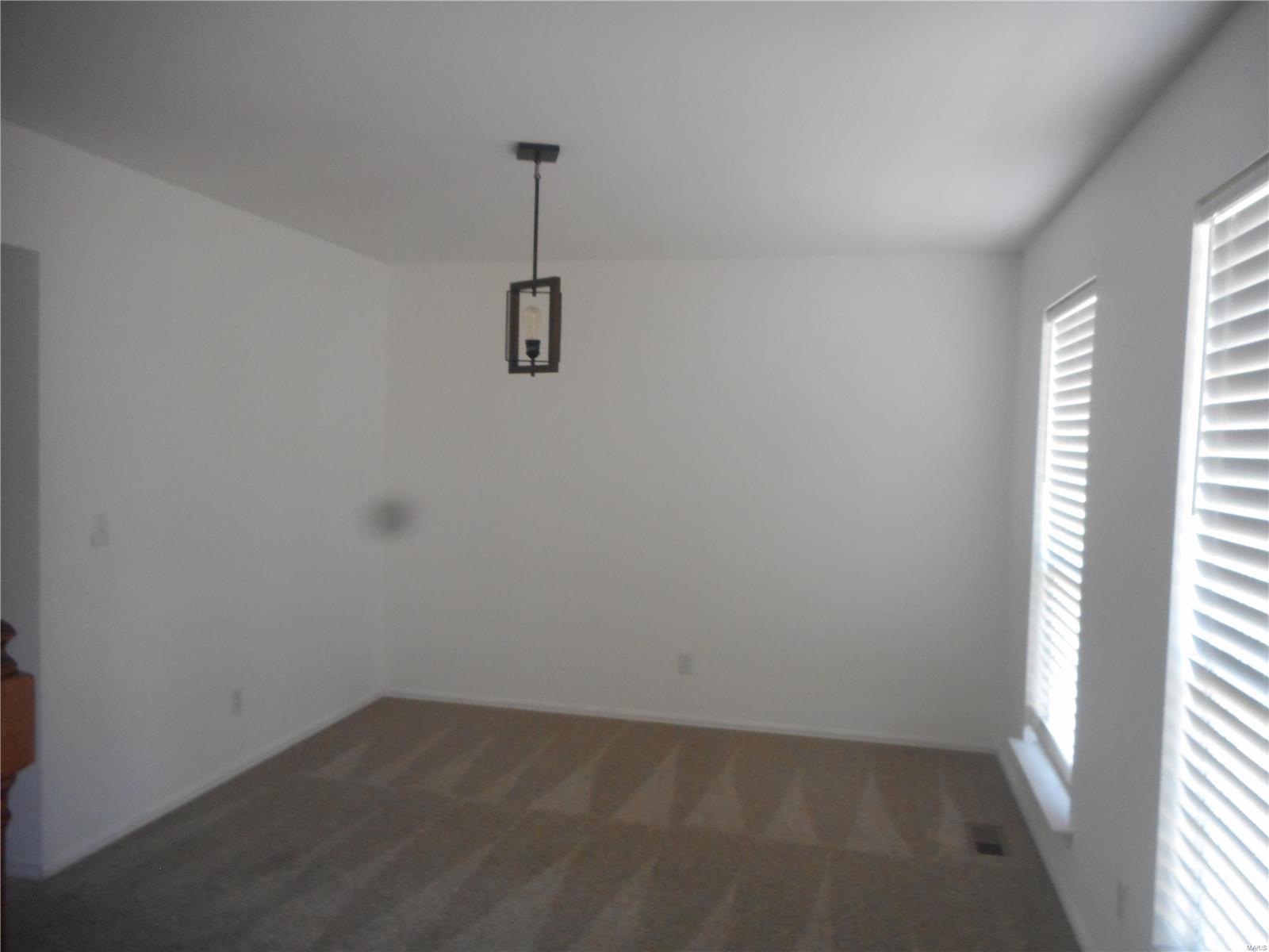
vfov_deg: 54.9
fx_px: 916
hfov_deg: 69.4
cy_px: 476
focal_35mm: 25
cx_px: 634
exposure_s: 1/30
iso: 320
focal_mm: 4.5
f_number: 3.7
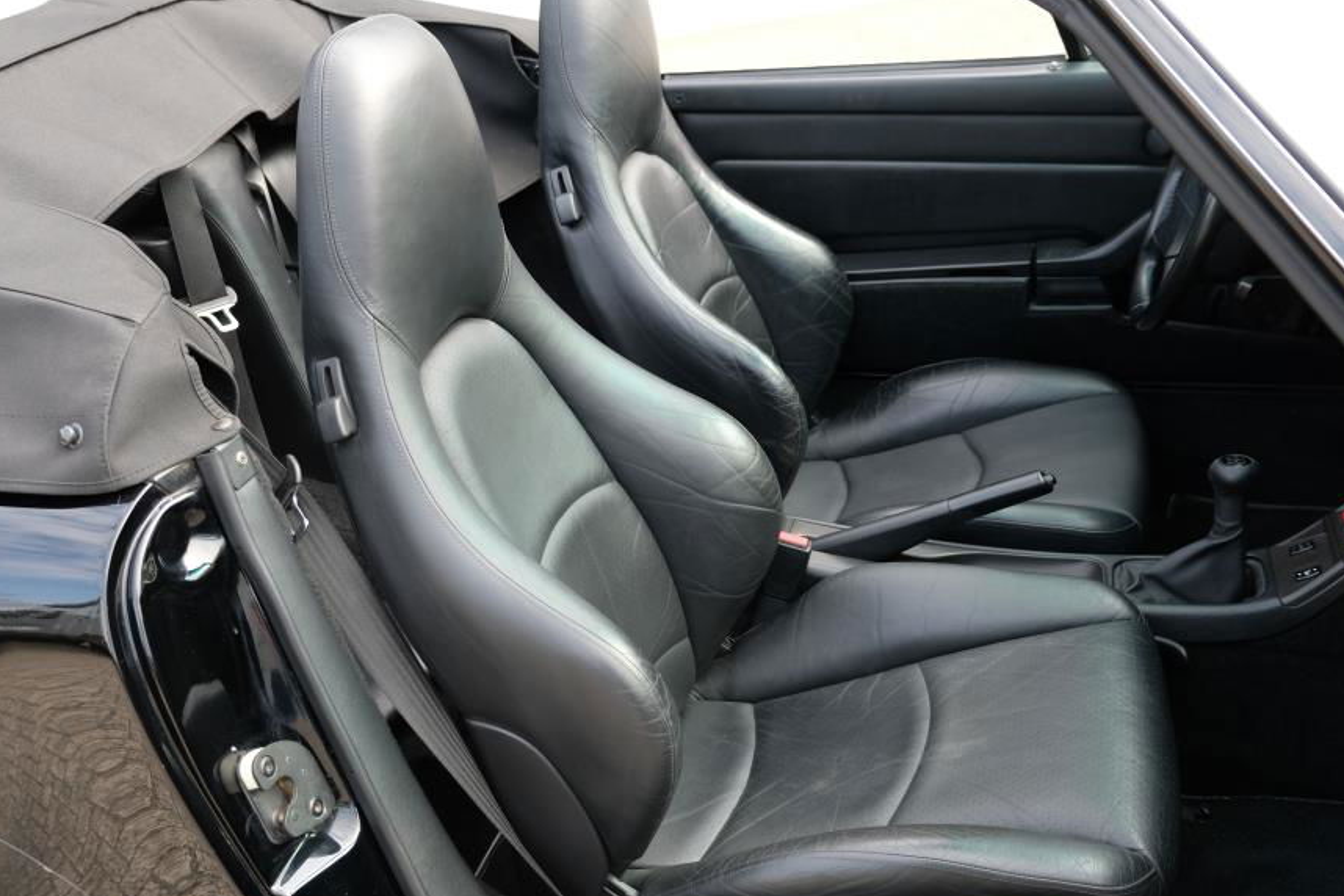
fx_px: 1381
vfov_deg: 35.9
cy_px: 452
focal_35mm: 37
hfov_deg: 51.9
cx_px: 661
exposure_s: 1/210
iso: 200
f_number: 3.2
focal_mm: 20.5
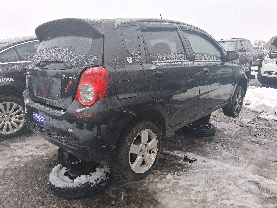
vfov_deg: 53.1
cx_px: 138
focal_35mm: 26
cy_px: 104
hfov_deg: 67.3
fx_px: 208
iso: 40
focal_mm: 3.98
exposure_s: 1/100
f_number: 1.8
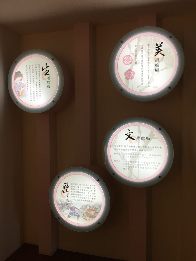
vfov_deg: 61.7
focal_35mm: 29
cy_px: 130
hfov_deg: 48.2
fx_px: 219
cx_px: 98
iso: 32
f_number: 2.2
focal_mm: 4.15
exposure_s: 1/60
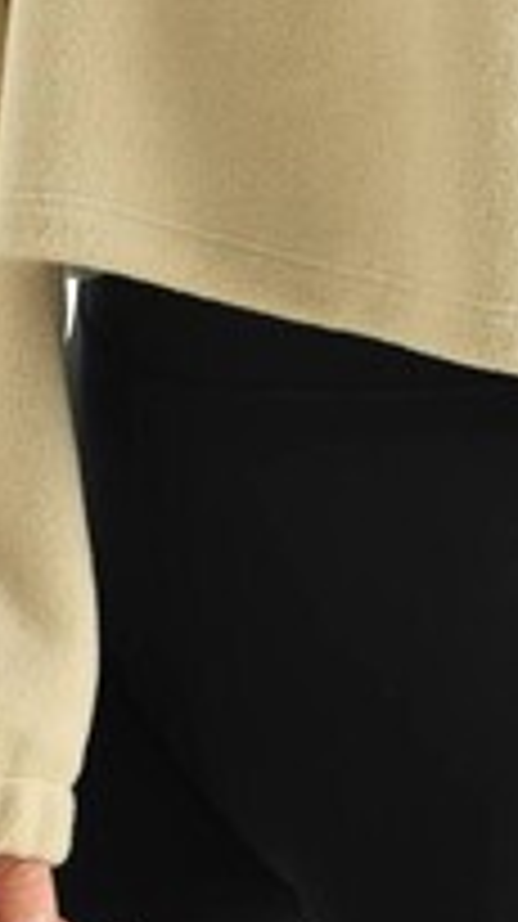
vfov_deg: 13.0
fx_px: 3939
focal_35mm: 161
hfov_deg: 7.5
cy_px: -171
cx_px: 518
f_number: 5.6
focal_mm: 42
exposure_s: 1/125
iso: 160
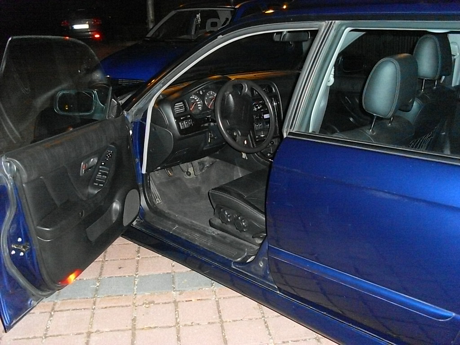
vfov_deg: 37.7
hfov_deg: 49.0
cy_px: 172
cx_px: 230
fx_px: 505
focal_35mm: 38
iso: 400
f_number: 3
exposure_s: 1/45
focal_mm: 6.3
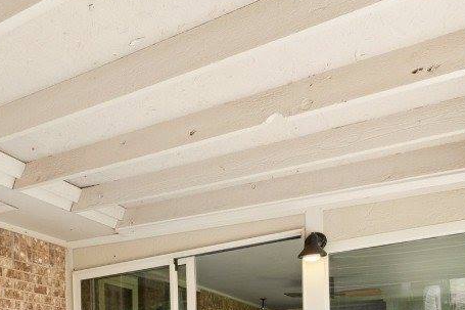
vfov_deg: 29.7
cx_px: 21
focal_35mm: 38
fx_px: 491
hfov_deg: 44.6
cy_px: 379
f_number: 8
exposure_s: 1/200
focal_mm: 10
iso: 100
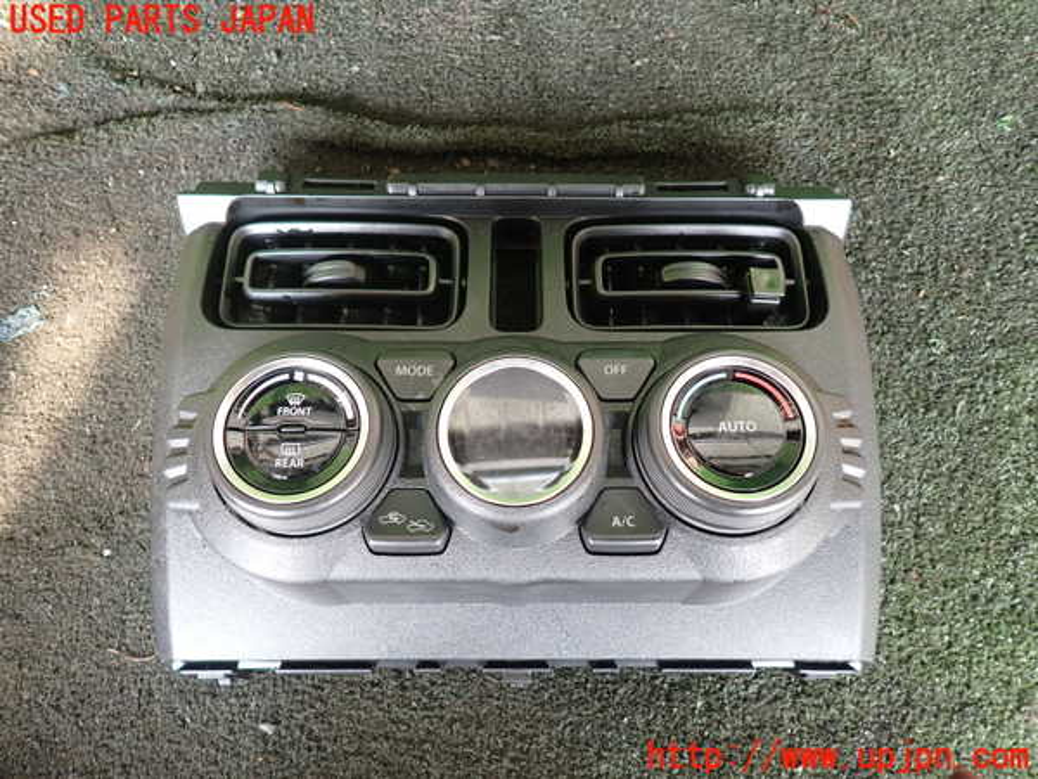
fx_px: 750
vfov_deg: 54.9
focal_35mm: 25
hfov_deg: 69.4
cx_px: 519
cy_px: 390
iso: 200
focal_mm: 4.5
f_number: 2
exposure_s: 1/50
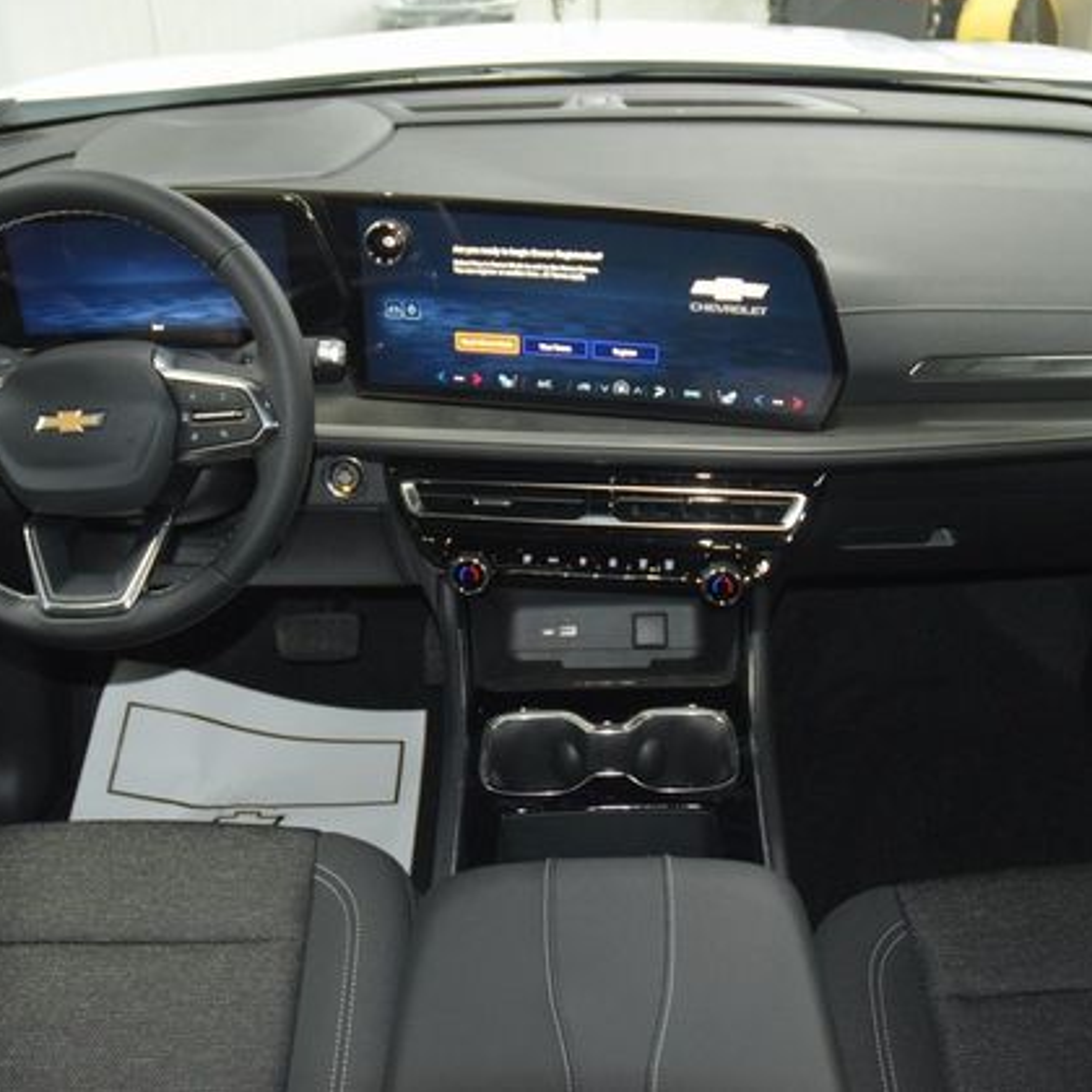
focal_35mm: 35
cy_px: 540
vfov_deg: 47.2
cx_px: 606
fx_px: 1249
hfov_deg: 47.1
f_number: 3.5
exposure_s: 1/60
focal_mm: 18
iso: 2800
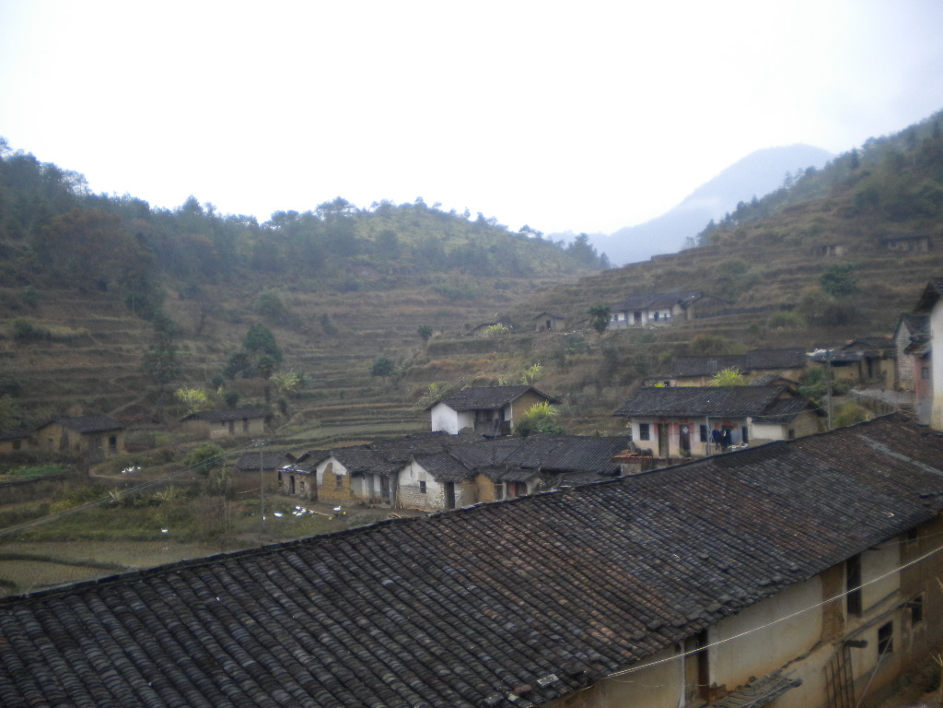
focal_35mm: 35
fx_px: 953
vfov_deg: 40.7
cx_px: 472
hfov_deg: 52.6
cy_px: 354
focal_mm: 6.3
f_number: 3.1
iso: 215
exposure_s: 1/62.1
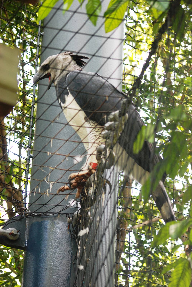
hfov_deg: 9.2
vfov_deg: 13.7
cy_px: 144
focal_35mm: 150
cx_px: 96
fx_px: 1197
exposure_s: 1/160
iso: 400
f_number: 4.2
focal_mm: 100
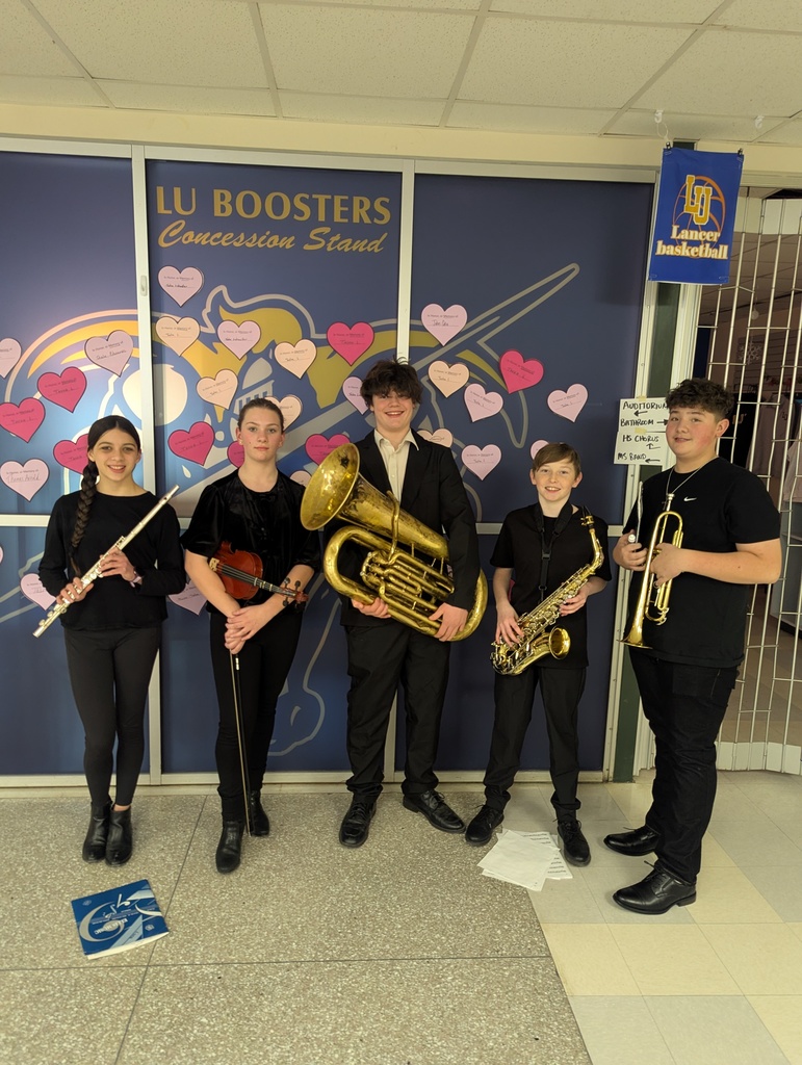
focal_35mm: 24
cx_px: 401
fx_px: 740
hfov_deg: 56.9
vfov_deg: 71.5
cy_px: 532
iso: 324
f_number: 1.85
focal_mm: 6.81
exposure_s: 1/30
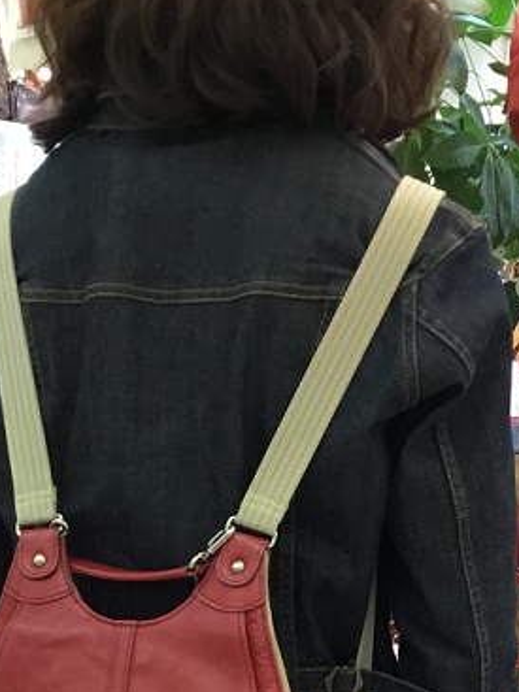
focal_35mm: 76
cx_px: 201
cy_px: 796
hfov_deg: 19.3
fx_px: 1520
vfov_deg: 23.7
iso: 80
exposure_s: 1/30
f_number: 2.4
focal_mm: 3.3
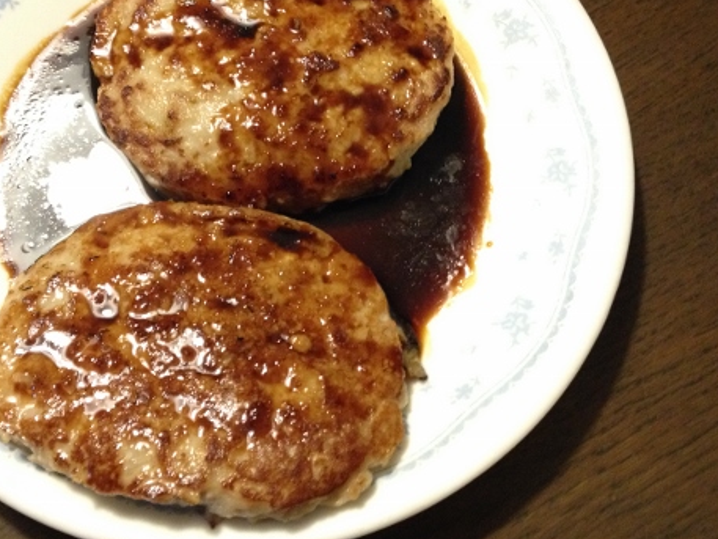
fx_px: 1017
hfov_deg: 38.8
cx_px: 314
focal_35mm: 49
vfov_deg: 29.6
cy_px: 211
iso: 400
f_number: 2.4
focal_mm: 4.28
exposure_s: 1/17
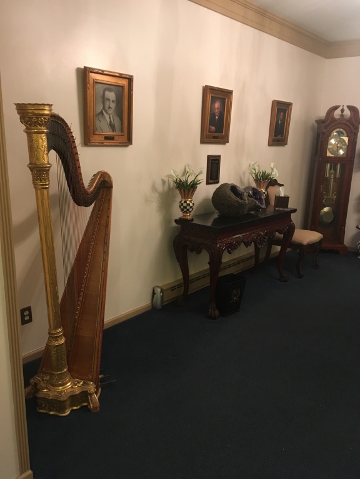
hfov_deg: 48.2
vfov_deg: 61.7
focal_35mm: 29
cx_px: 180
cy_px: 240
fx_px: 402
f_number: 2.2
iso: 200
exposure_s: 1/24
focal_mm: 4.15
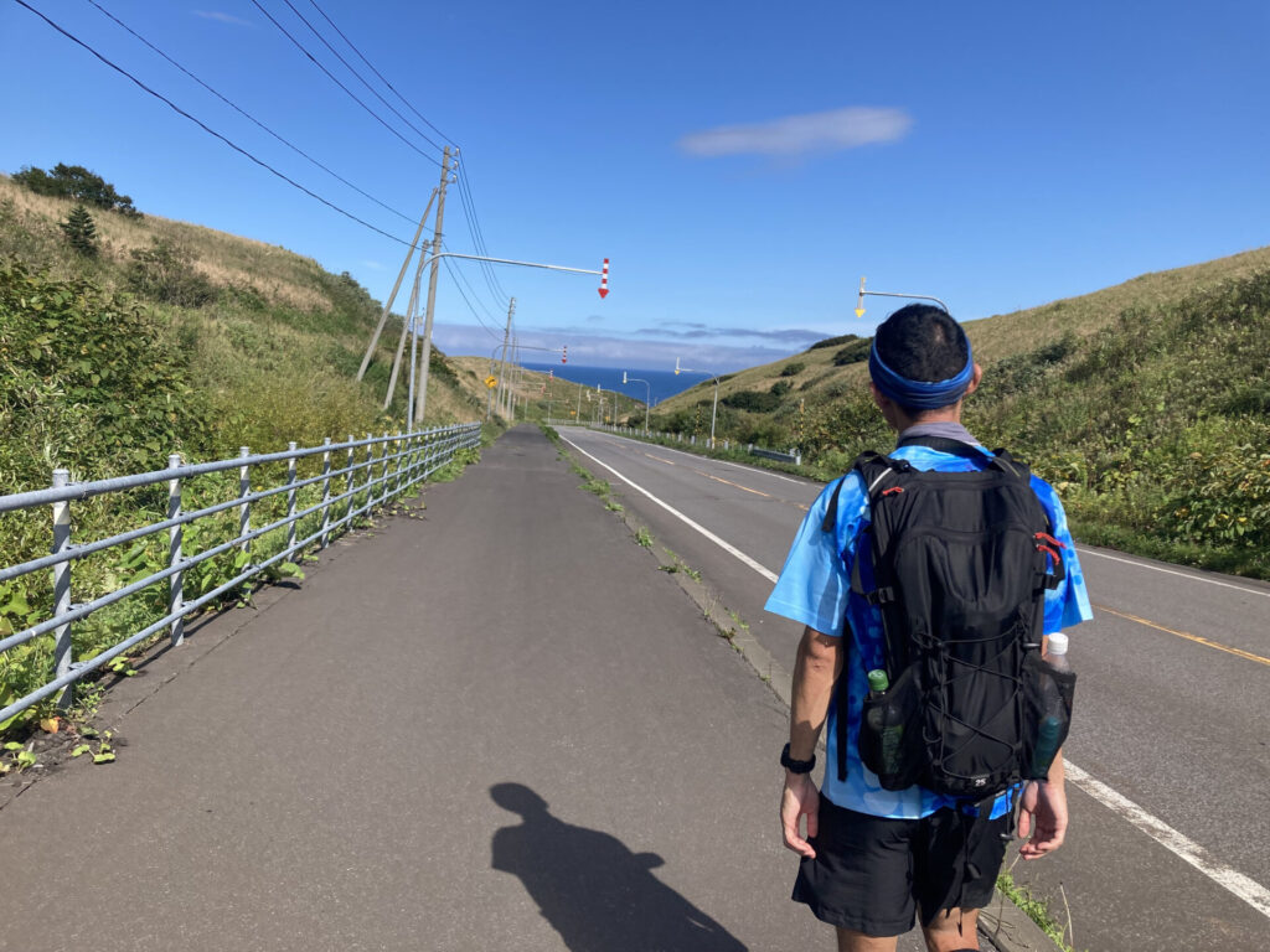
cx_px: 635
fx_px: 1027
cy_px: 476
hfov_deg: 63.4
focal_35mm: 28
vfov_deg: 49.7
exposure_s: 1/2404
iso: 25
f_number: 1.8
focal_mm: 3.99
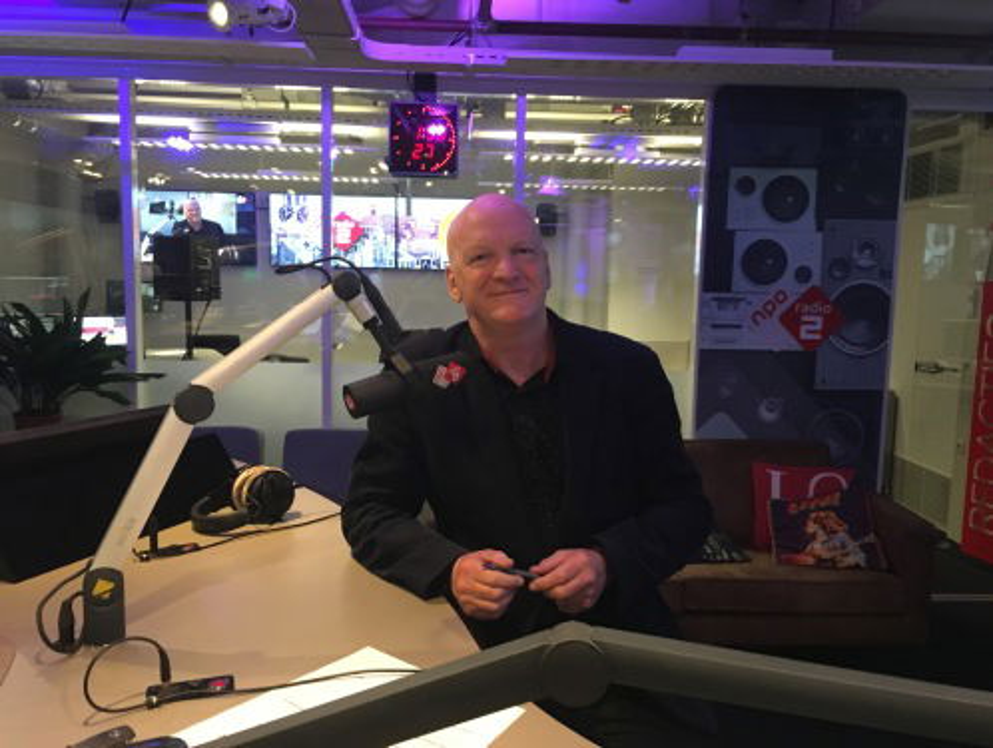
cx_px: 496
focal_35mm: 29
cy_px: 374
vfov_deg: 48.3
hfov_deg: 61.6
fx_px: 833
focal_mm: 4.15
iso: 320
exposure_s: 1/17
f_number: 2.2
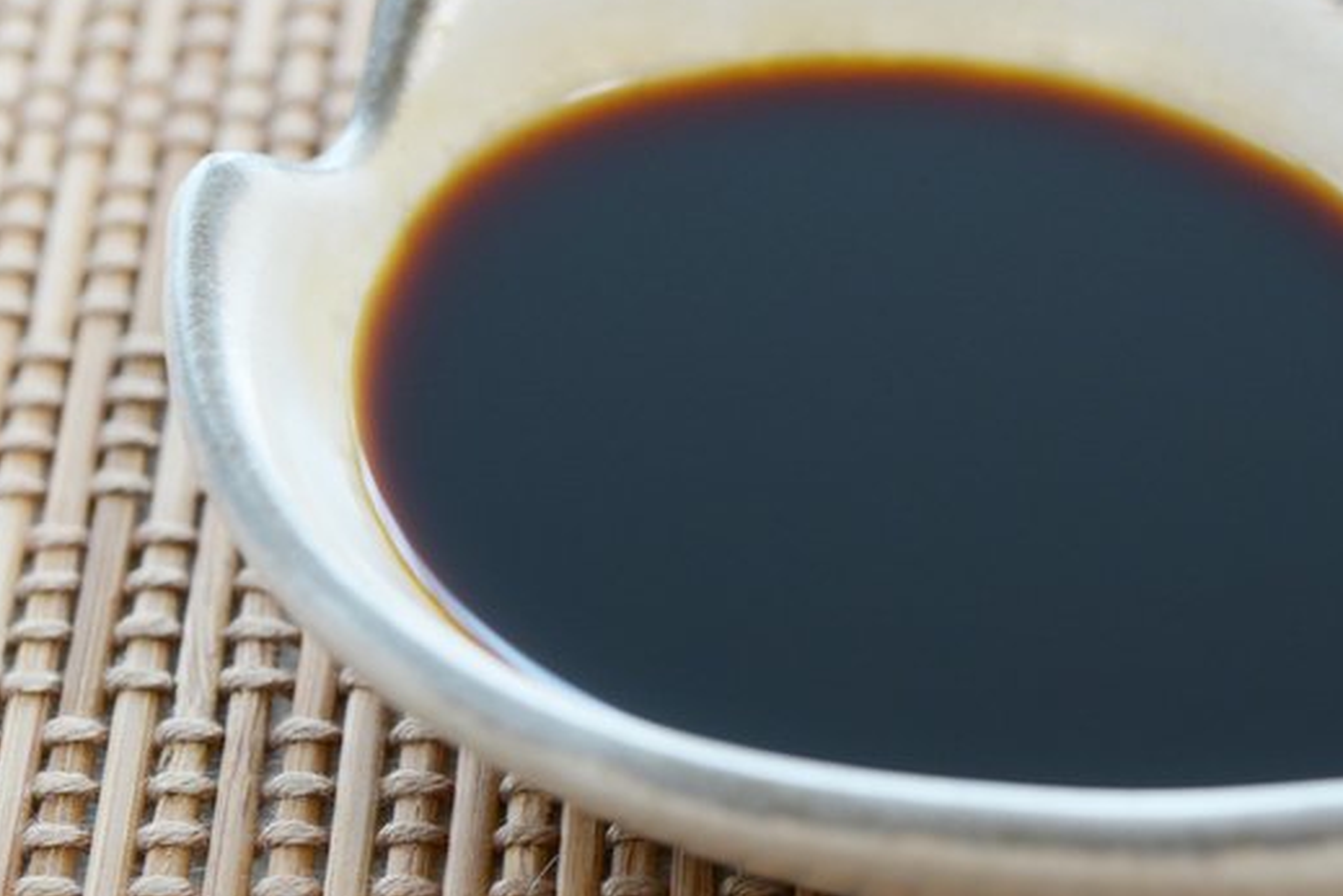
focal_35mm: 111
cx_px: 1017
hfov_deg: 18.3
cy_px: 420
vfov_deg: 12.3
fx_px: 4141
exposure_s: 1/80
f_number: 5.6
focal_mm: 60
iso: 500
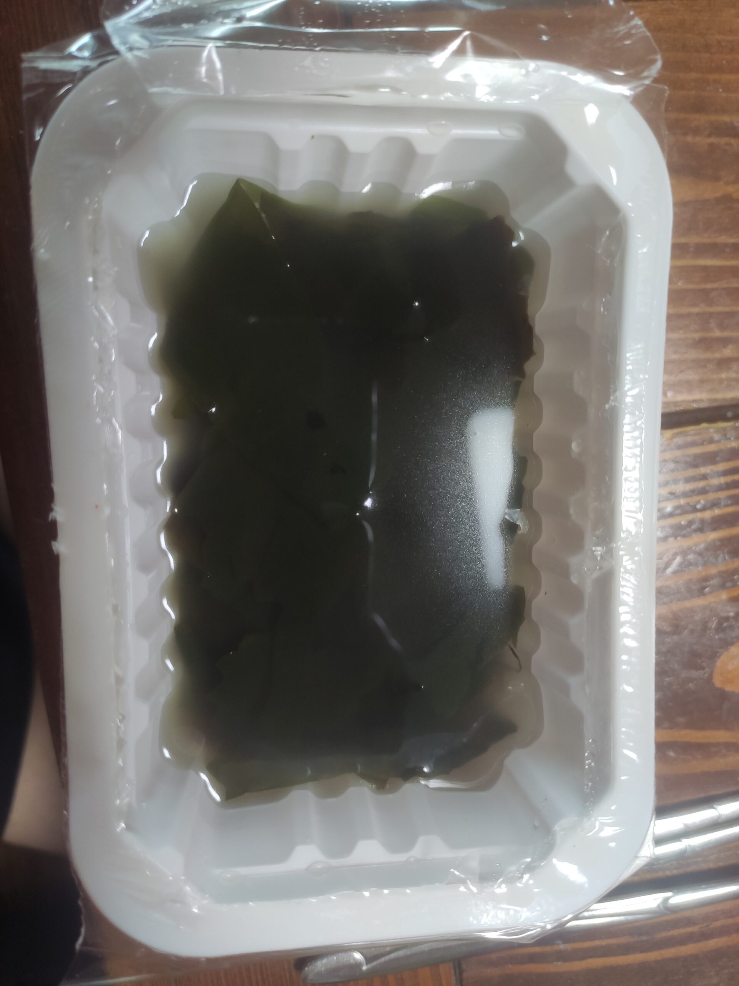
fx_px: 740
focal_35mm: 26
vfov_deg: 67.3
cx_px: 370
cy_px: 493
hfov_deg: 53.1
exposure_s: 1/30
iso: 219
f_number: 1.75
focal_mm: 4.77
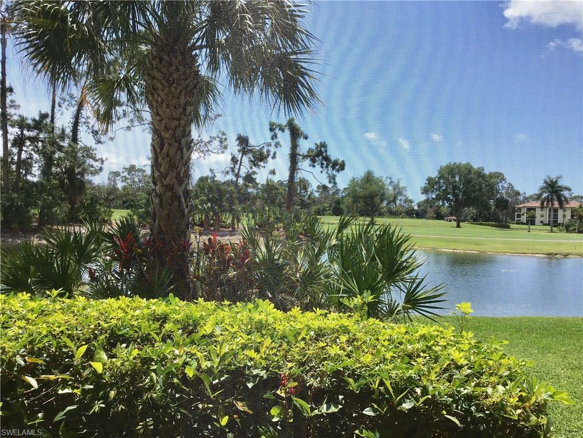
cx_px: 292
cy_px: 219
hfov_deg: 58.4
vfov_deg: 45.4
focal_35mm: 31
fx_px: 522
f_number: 2.4
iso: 25
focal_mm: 3.3
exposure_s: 1/981
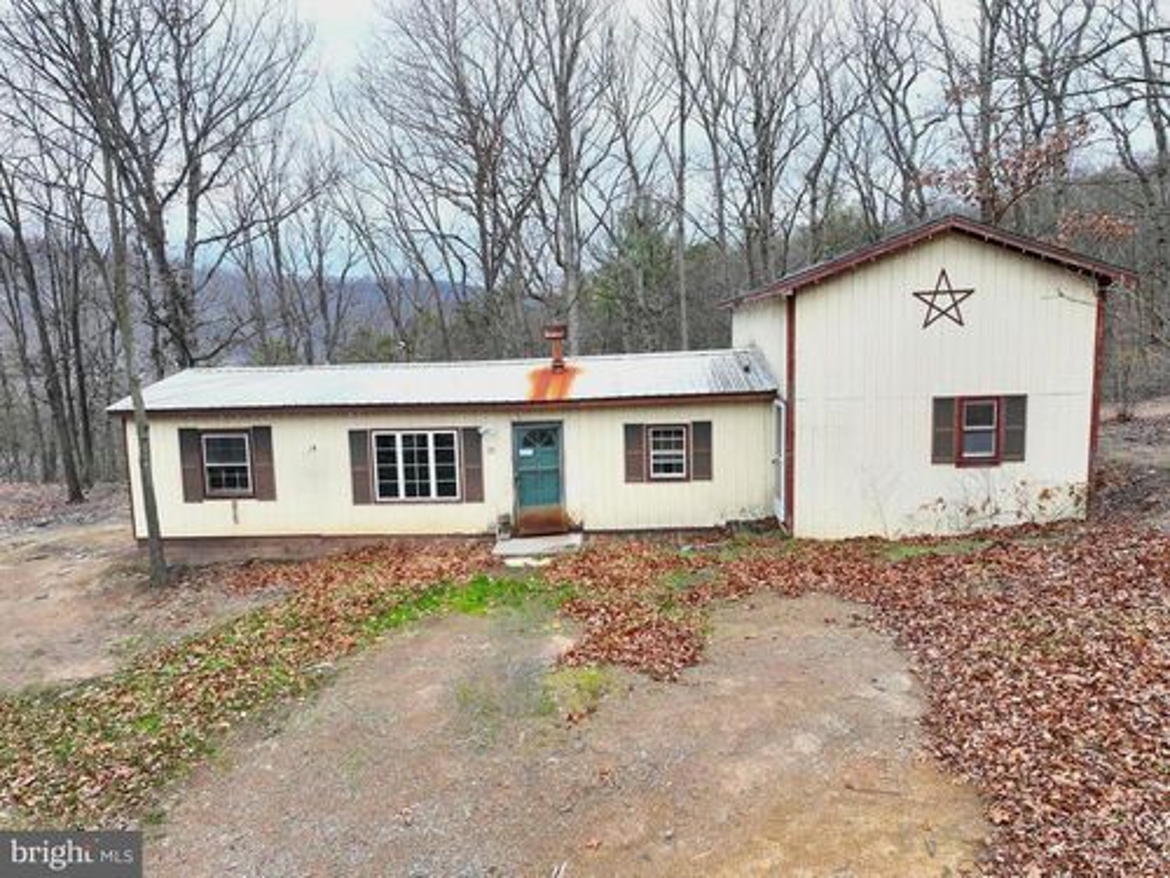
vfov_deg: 56.8
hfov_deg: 71.6
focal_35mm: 24
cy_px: 439
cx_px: 585
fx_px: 811
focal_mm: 12.29
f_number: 2.8
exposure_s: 1/500
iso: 200
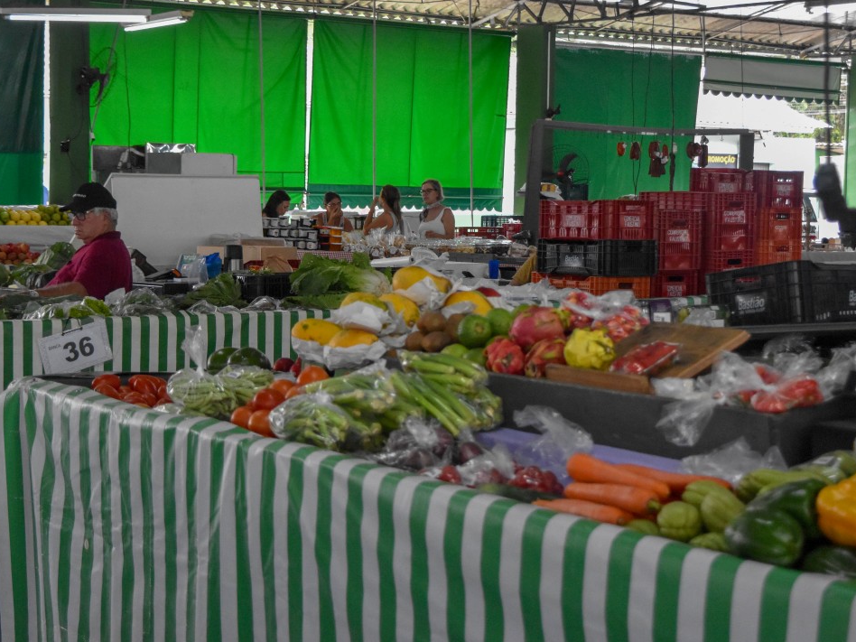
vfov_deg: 21.3
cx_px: 375
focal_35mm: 69
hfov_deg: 28.1
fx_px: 1706
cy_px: 324
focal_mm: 42
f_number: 5
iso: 3200
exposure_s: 1/500
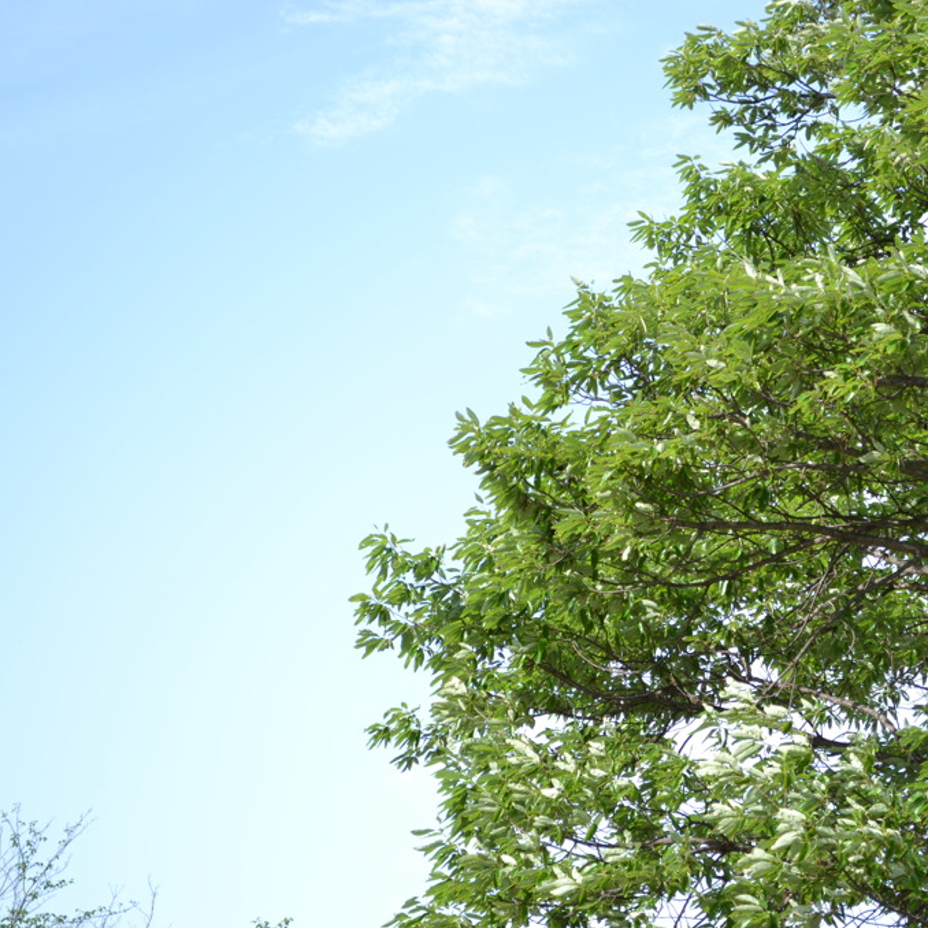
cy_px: 463
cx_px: 630
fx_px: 2628
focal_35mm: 87
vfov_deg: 20.0
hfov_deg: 20.0
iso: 100
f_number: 5.6
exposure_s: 1/125
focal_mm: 45
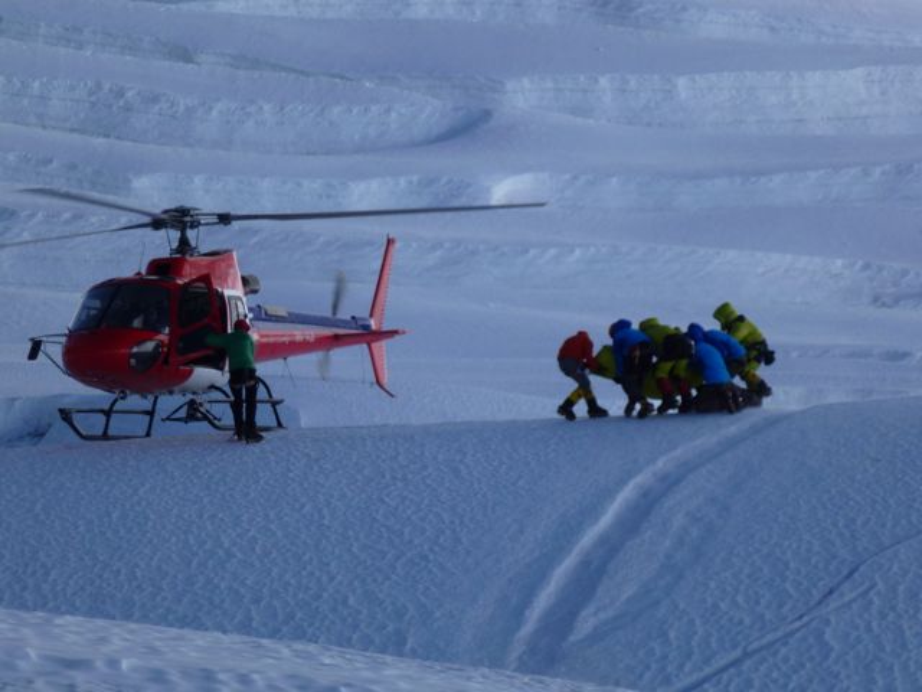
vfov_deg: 6.3
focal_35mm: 235
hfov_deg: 8.4
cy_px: 346
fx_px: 6259
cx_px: 461
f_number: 5.5
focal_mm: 38.3
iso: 100
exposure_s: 1/400
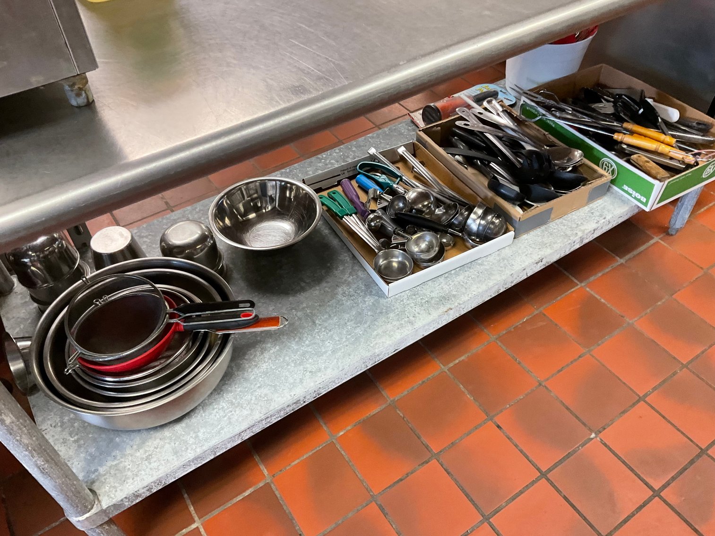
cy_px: 268
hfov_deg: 61.7
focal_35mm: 29
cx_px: 358
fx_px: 599
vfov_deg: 48.2
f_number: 1.8
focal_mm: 3
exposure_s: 1/60
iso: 125
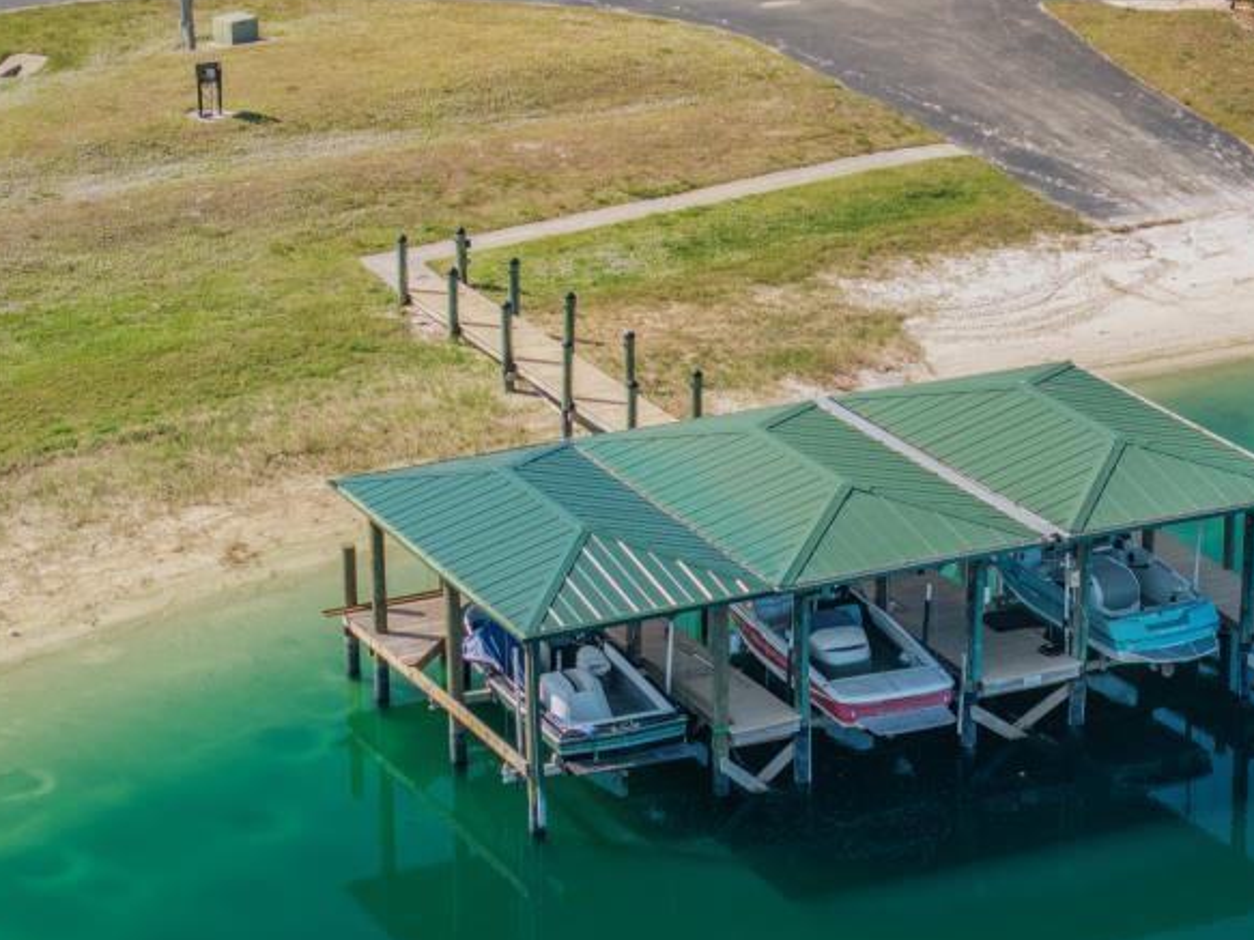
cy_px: 695
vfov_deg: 12.2
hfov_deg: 16.2
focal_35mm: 121
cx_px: 886
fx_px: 4382
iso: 140
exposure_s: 1/320
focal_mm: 19.35
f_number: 2.8
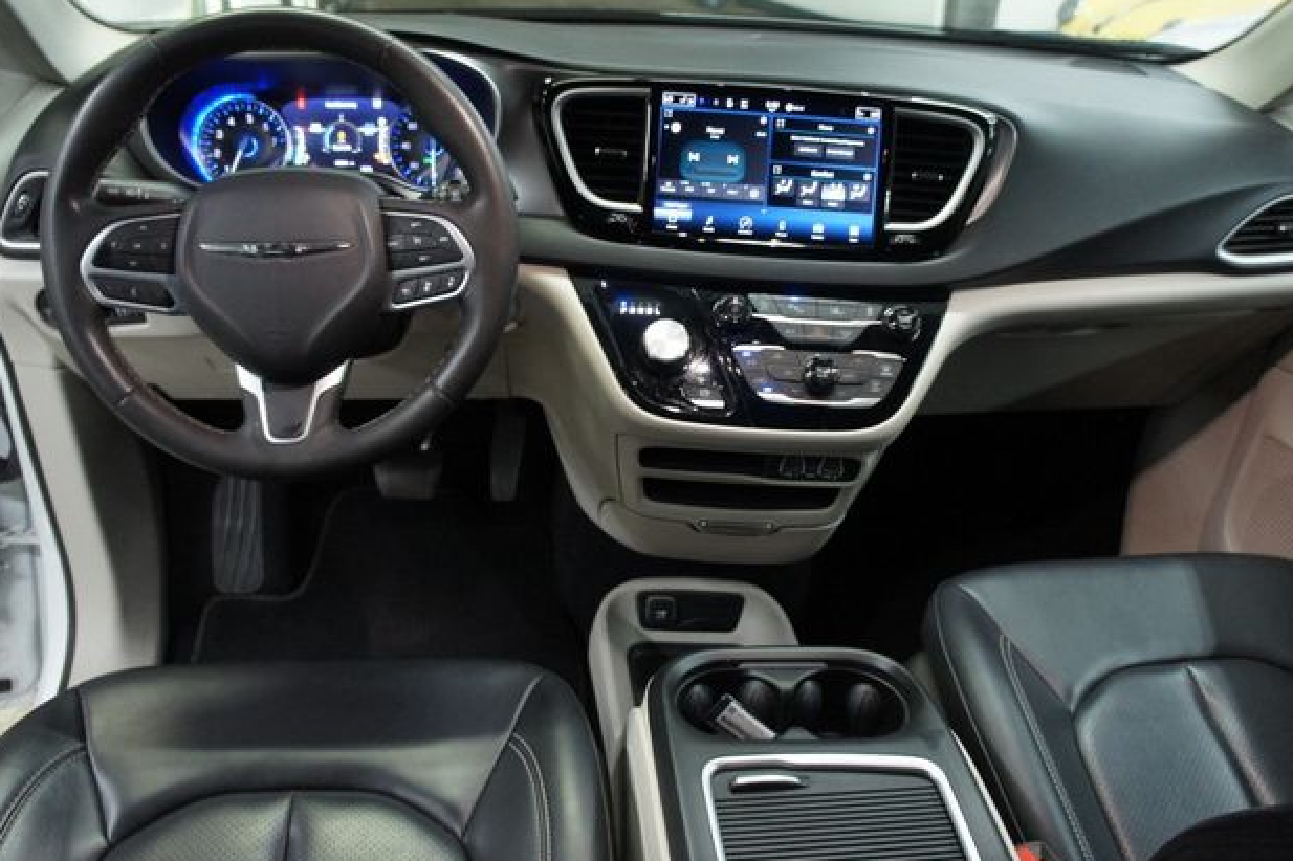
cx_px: 660
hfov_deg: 65.5
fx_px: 1005
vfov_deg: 46.4
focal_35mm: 28
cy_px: 427
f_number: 3.5
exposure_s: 1/60
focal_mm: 18
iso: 1600
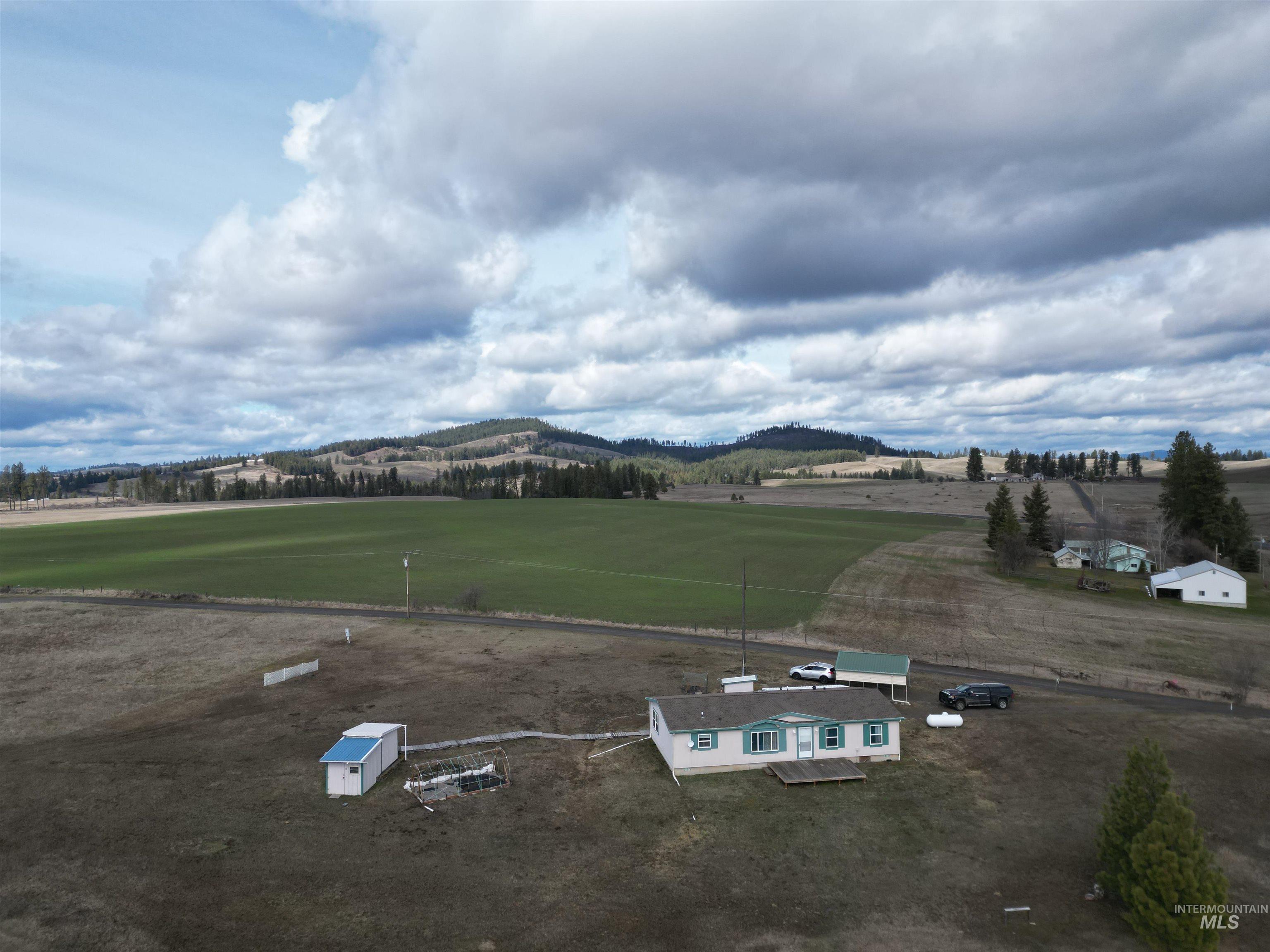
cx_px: 635
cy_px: 476
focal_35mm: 24
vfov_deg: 56.8
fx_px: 881
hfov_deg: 71.6
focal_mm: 6.72
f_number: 1.7
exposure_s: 1/3200
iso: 130
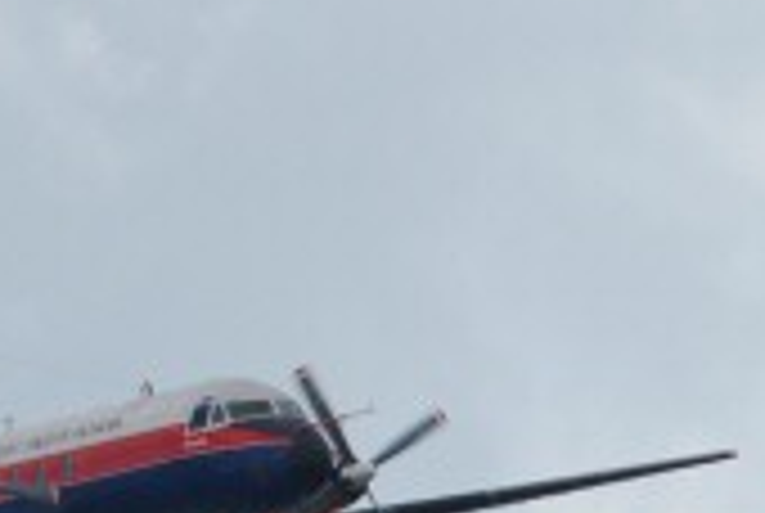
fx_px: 30036
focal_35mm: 1411
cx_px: 18
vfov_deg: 1.0
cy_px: 459
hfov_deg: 1.5
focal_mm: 400
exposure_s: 1/750
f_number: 9.5
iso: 360
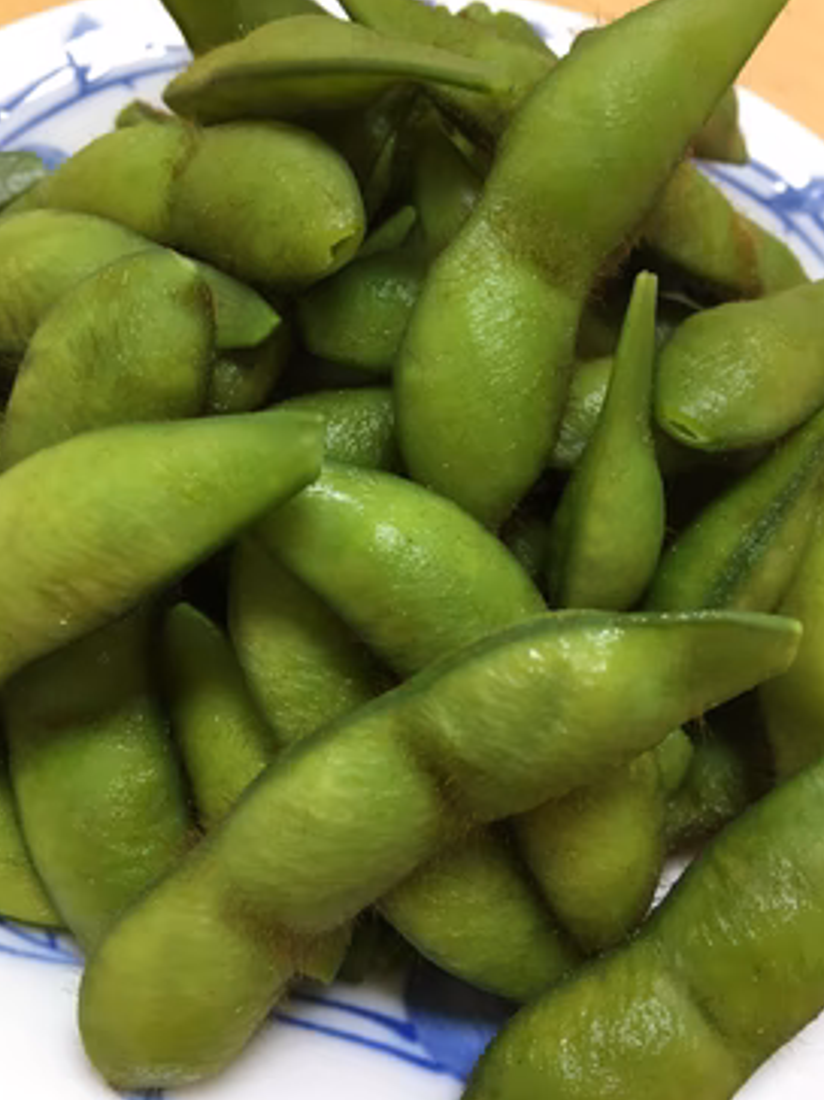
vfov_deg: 56.8
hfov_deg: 44.1
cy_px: 521
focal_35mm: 32
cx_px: 430
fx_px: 1016
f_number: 2.2
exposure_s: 1/30
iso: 64
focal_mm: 4.15
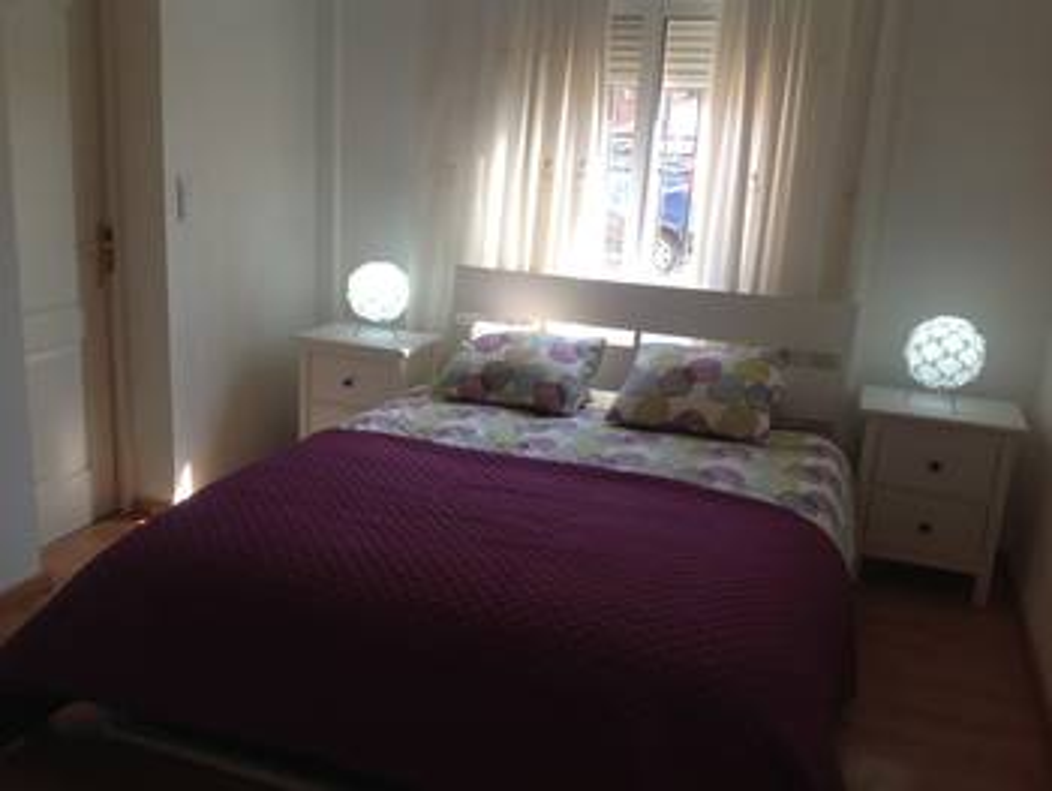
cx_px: 526
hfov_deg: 52.6
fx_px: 1064
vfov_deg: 40.7
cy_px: 396
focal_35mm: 35
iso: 50
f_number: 2.4
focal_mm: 4.28
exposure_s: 1/60
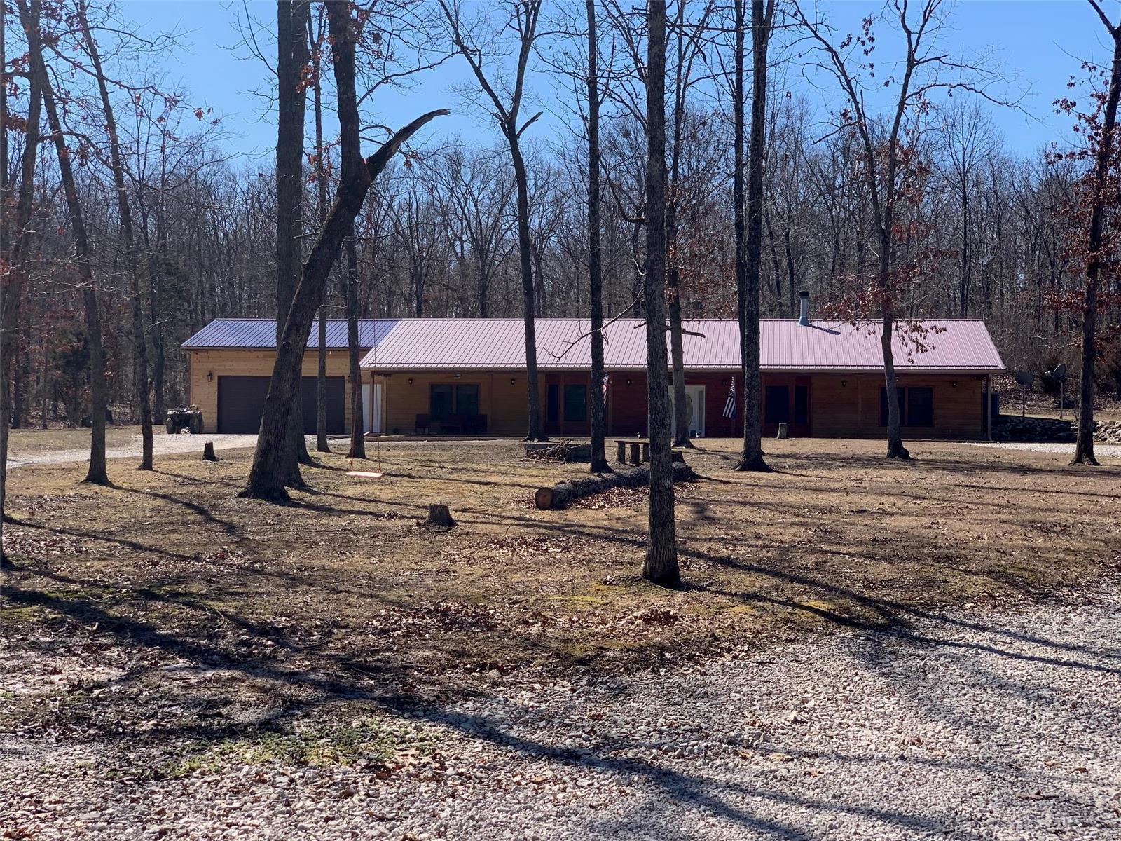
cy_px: 420
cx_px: 560
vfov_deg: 28.0
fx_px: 1684
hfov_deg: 36.8
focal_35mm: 52
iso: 16
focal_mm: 6
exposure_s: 1/786
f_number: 2.4
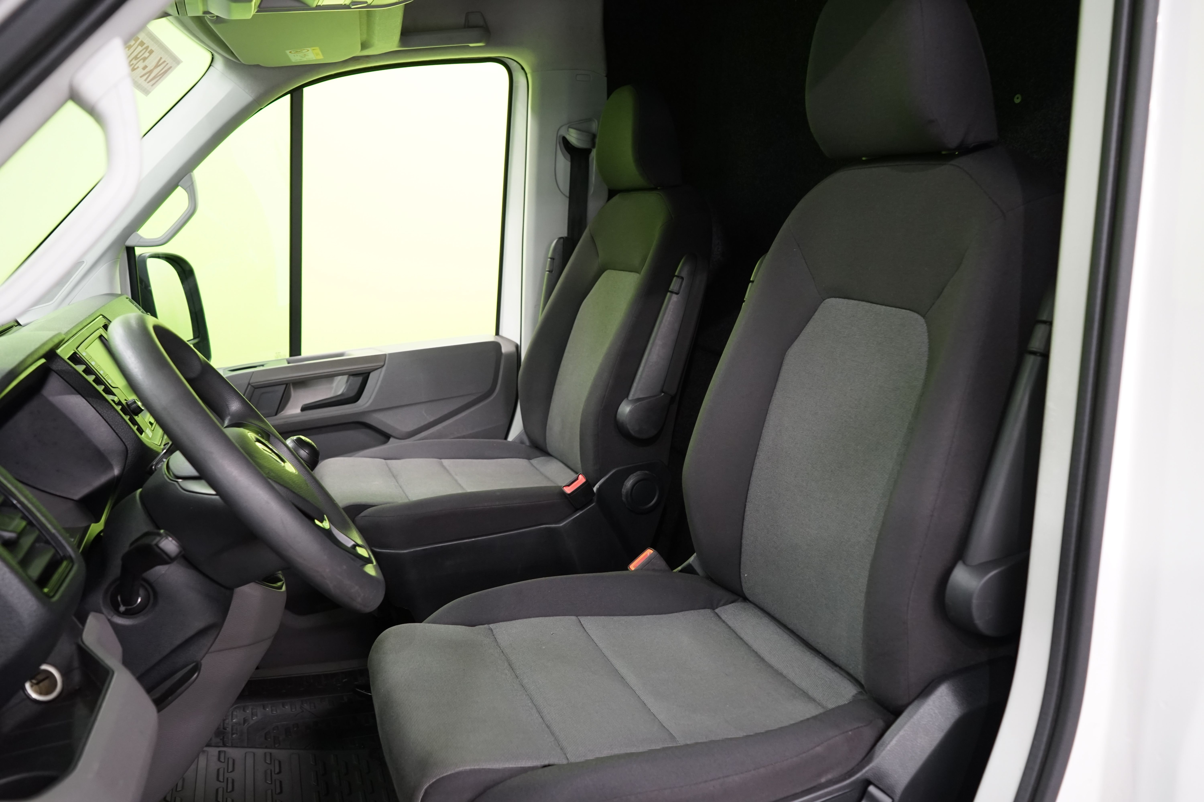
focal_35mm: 28
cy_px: 401
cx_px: 602
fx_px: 936
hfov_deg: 65.5
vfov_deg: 46.4
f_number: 6.3
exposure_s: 1/15
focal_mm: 28
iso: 1250
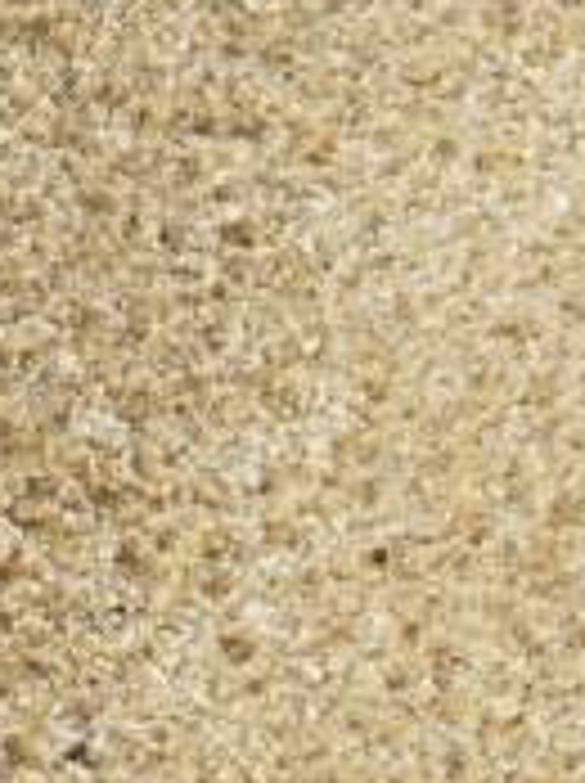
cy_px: 333
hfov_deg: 2.3
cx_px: -925
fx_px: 14208
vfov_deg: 3.2
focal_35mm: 629
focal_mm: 42
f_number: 11
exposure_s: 1/60
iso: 100
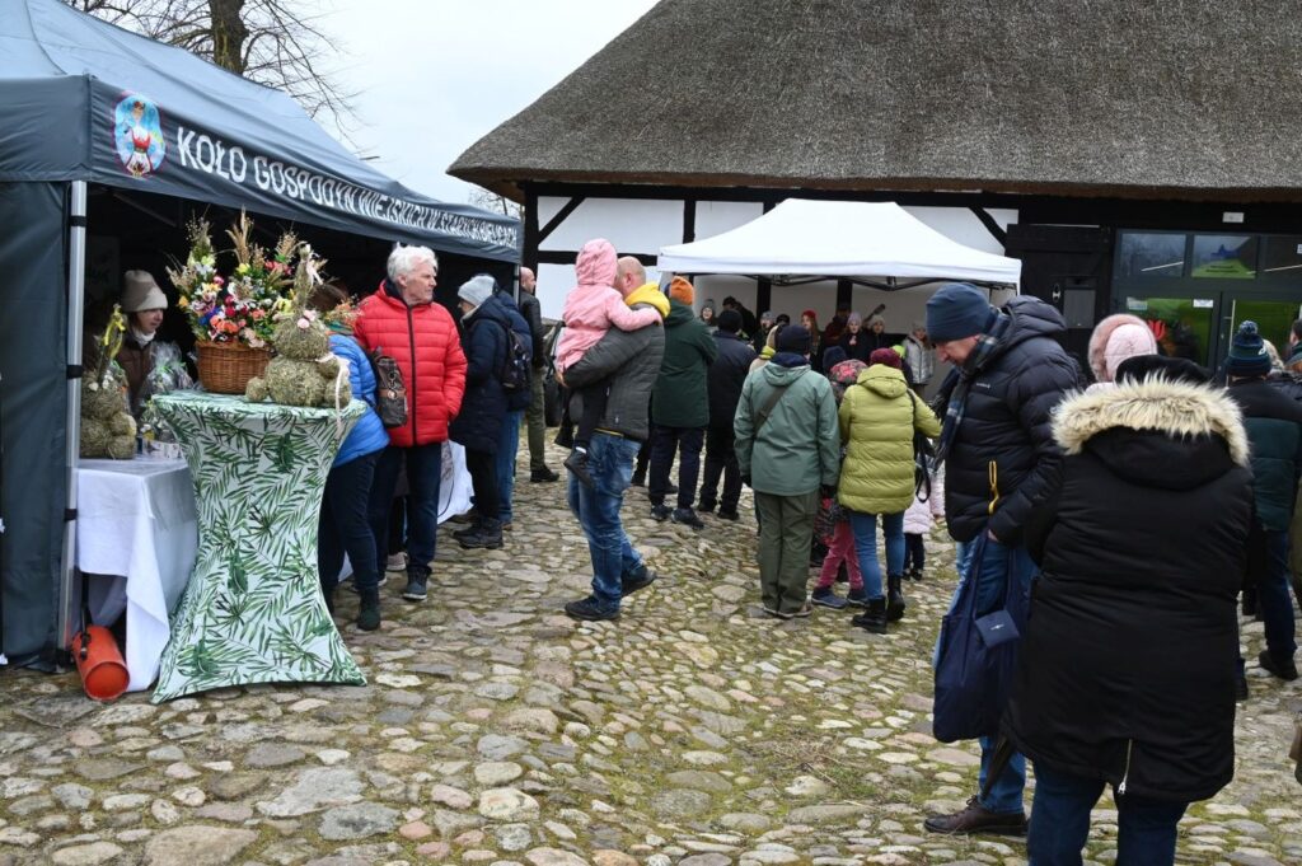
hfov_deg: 58.8
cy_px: 433
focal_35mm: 32
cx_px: 651
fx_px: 1156
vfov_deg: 41.1
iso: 1250
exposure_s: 1/500
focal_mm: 32
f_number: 11
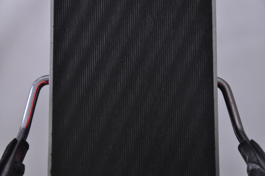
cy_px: 88
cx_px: 132
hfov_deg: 13.1
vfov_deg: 8.7
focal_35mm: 158
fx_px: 1158
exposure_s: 1/125
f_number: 9.5
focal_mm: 105
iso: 3200
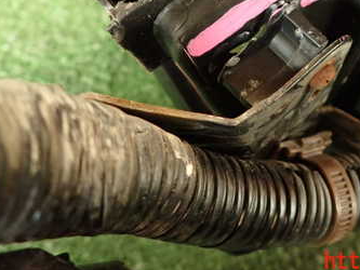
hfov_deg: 41.4
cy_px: 32
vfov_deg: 30.9
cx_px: 244
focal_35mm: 45
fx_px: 468
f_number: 2
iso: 640
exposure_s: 1/30
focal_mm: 4.5
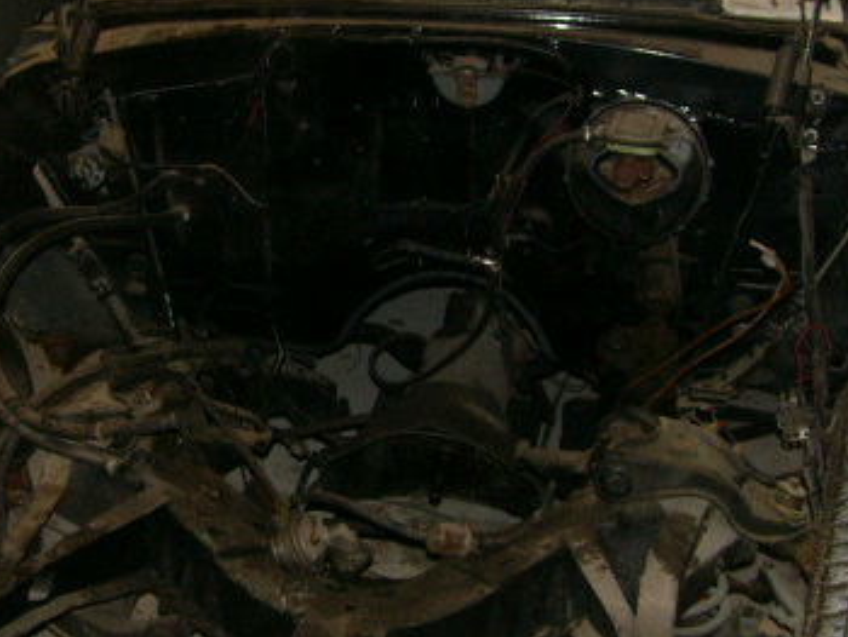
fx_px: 1569
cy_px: 329
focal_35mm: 64
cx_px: 310
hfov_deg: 30.1
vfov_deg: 23.0
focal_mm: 4.6
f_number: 2.8
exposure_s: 1/30
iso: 100
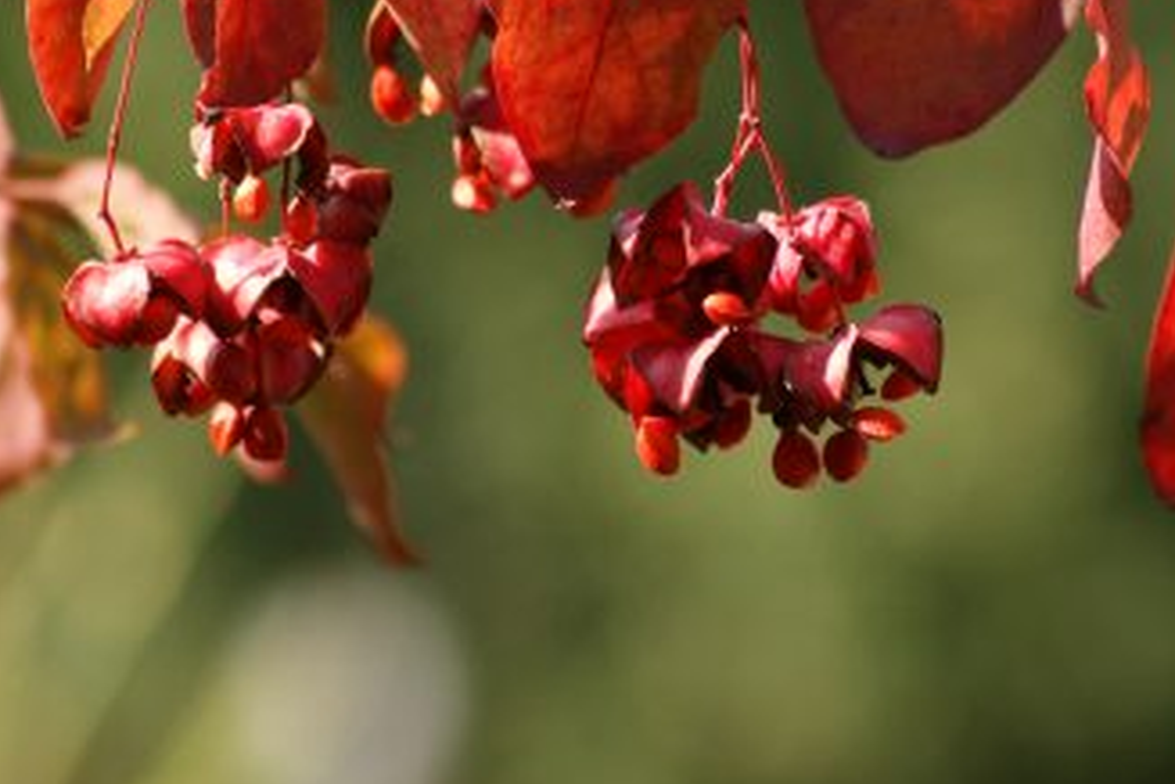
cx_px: 625
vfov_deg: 2.4
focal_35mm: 569
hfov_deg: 3.6
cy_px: 117
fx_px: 18570
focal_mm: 200
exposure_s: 1/320
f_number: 5.6
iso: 200
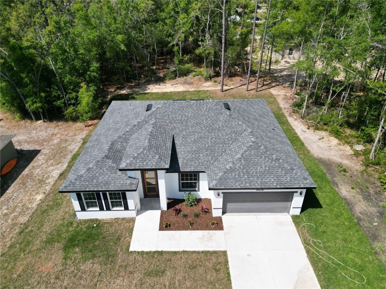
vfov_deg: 56.8
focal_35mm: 24
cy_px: 144
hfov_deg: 71.6
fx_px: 268
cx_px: 193
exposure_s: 1/4000
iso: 200
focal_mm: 6.72
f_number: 1.7
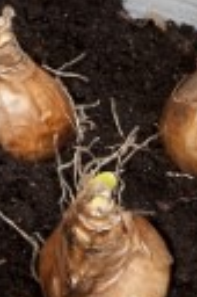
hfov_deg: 3.6
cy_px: -96
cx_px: -53
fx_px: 3136
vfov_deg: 5.4
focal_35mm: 381
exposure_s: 1/50
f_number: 3.5
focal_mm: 50
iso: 200
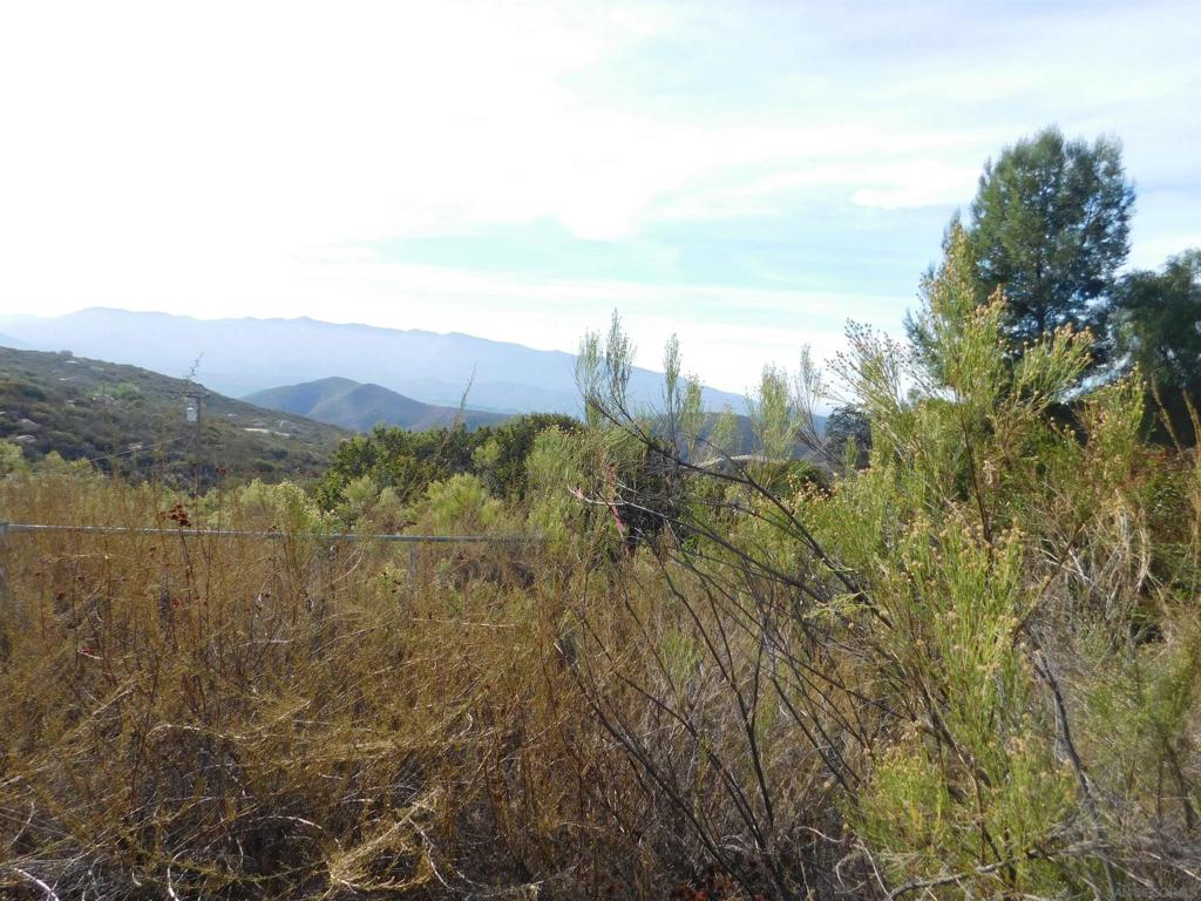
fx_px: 798
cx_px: 600
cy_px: 450
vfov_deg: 58.9
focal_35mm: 23
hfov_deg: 73.9
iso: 125
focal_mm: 4
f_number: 3
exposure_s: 1/1250
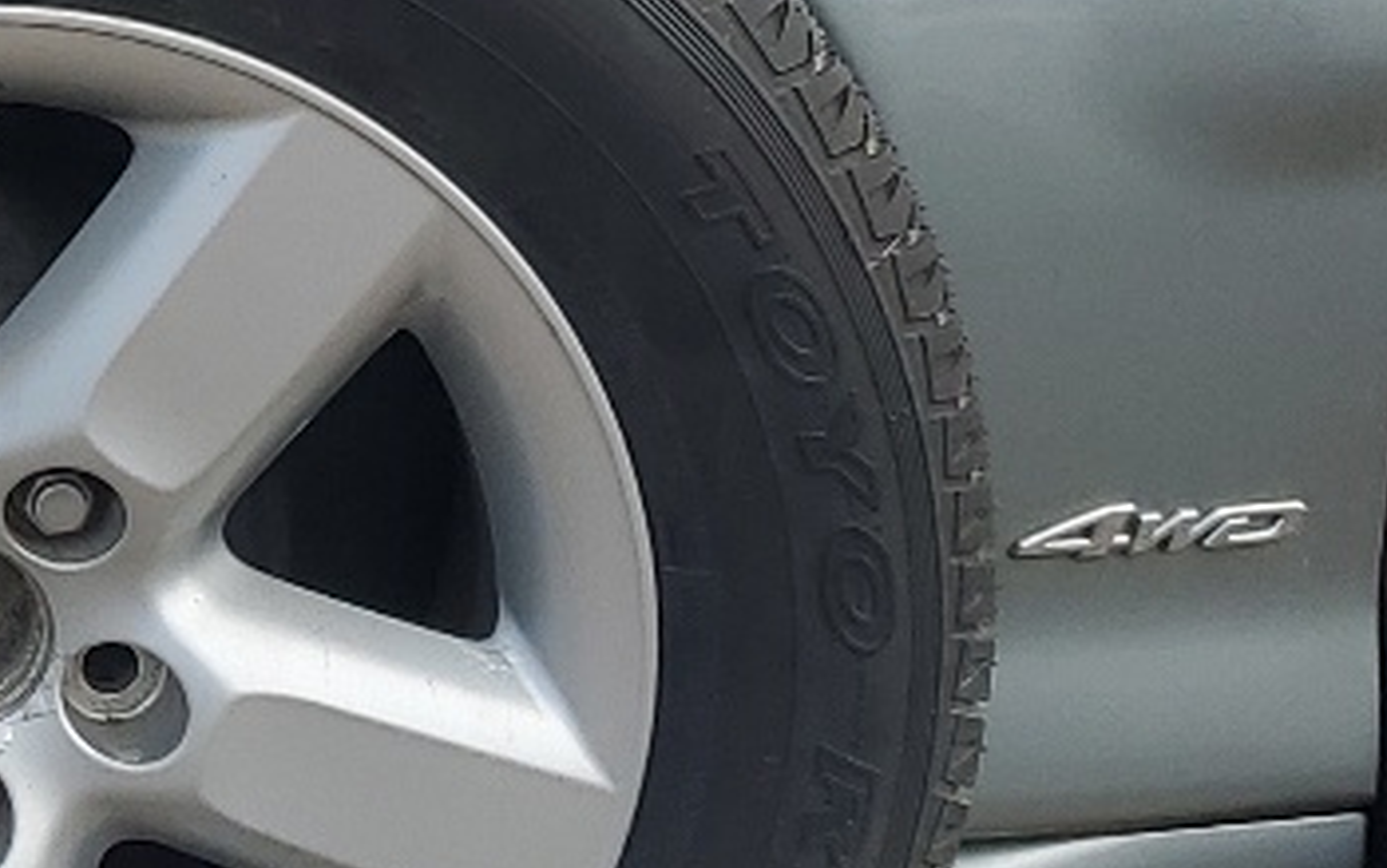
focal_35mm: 126
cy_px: 59
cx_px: -436
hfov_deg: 15.7
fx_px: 4764
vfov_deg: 10.3
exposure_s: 1/1667
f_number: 1.5
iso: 50
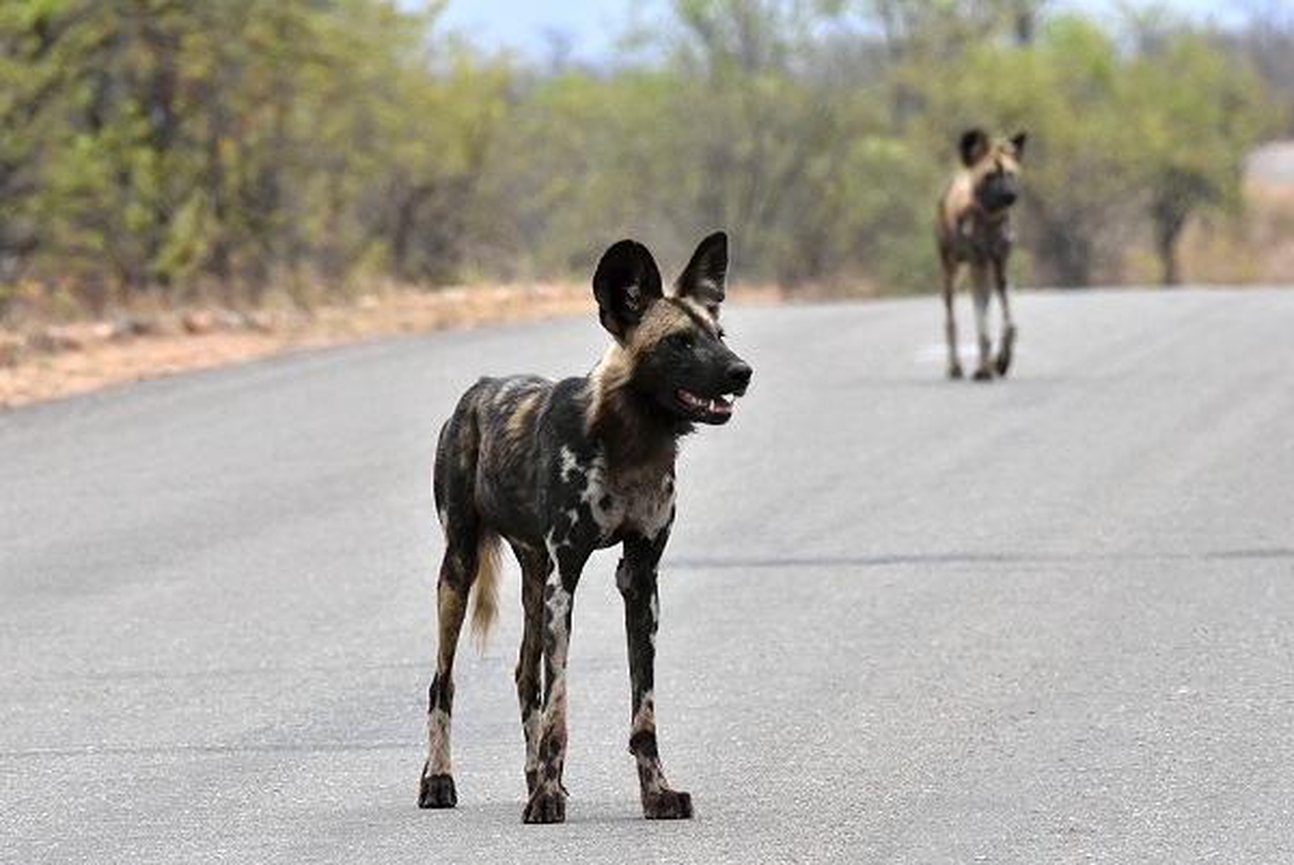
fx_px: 18344
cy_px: 432
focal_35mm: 510
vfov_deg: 2.7
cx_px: 647
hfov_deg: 4.0
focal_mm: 340
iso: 1250
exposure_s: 1/2000
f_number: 11
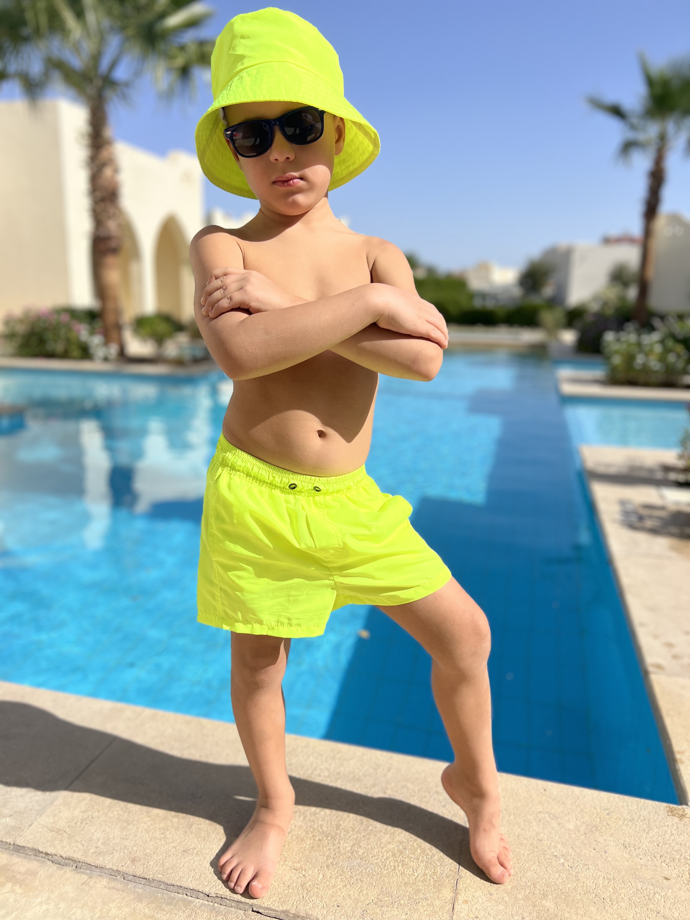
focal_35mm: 26
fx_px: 691
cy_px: 460
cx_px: 345
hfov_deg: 53.1
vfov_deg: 67.3
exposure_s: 1/5882
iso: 50
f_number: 1.5
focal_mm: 5.7
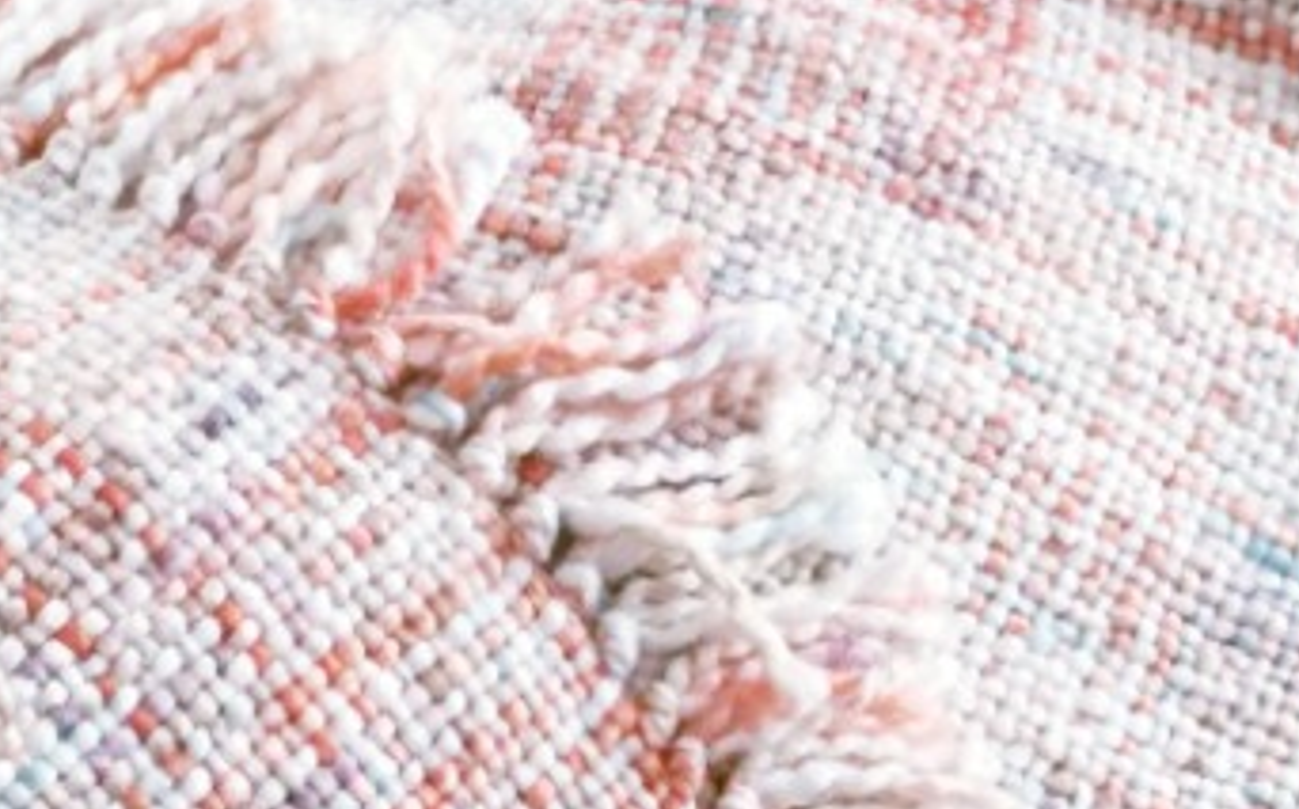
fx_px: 3183
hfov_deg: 23.1
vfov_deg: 14.3
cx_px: 695
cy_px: 782
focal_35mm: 90
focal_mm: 4.15
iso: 125
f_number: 2.2
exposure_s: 1/17
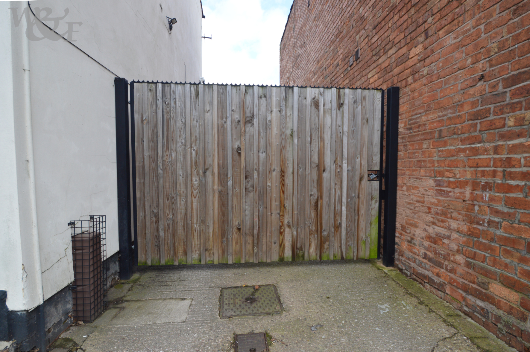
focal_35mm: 18
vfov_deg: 67.3
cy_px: 176
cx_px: 265
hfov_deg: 90.1
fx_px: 265
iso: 200
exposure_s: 1/125
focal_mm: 12
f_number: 5.6
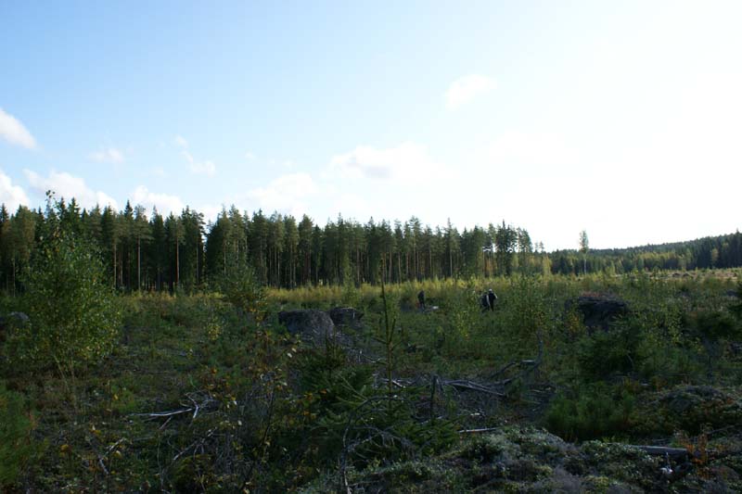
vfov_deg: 43.6
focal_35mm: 30
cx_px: 371
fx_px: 618
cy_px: 247
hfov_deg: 61.9
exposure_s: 1/160
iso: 100
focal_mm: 20
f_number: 10
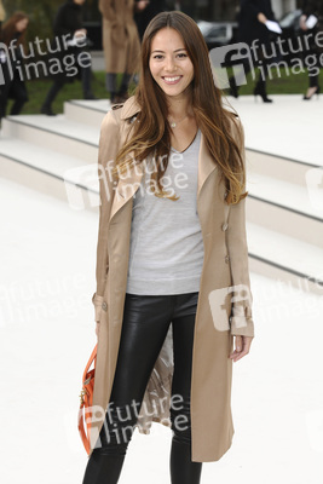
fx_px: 1613
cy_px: 242
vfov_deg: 17.1
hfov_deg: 11.4
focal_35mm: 120
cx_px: 162
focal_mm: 80
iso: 320
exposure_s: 1/250
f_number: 5
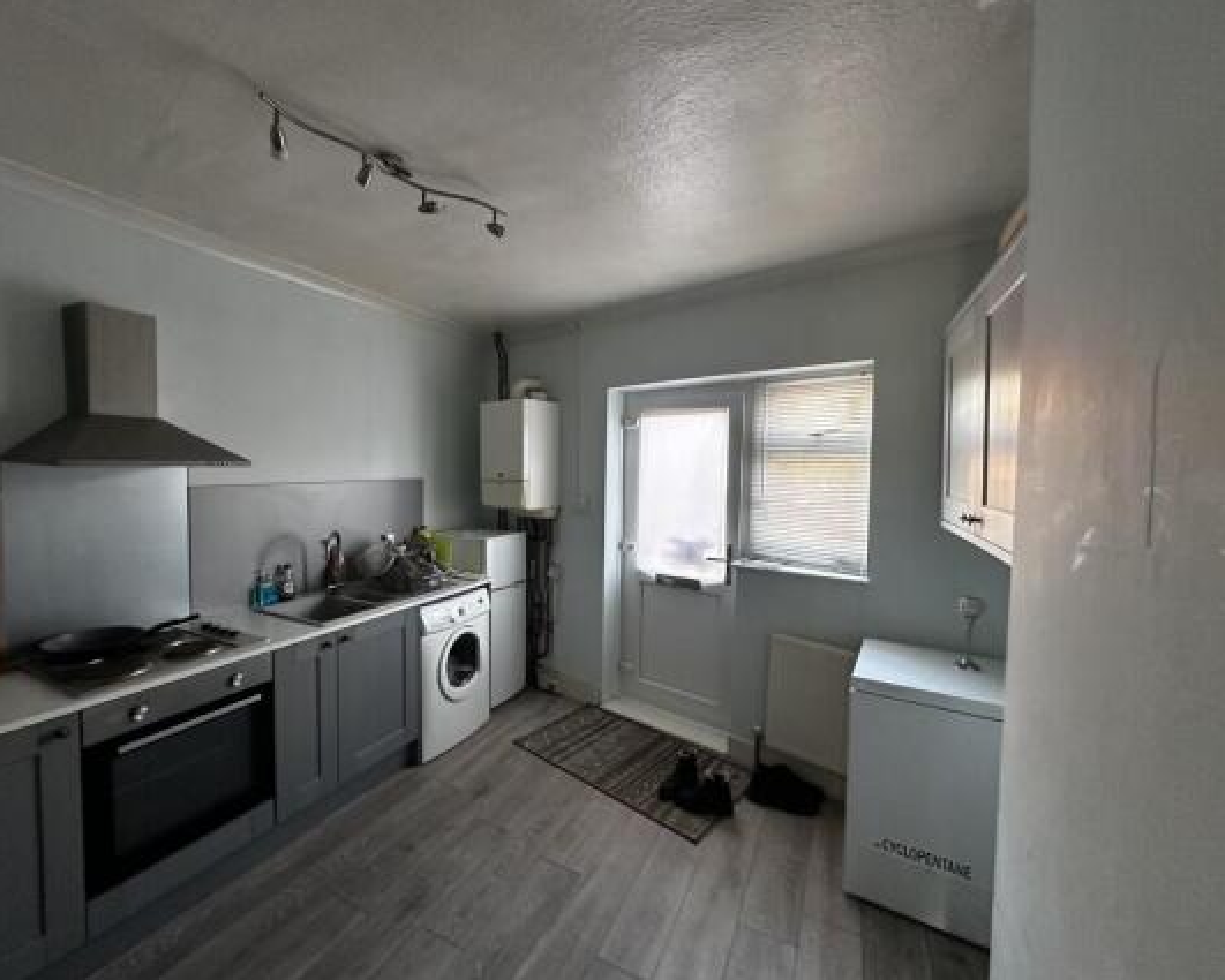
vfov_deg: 84.1
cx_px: 555
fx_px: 544
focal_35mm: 15
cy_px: 492
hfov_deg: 96.5
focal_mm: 2.22
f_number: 2.2
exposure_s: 1/76
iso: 320
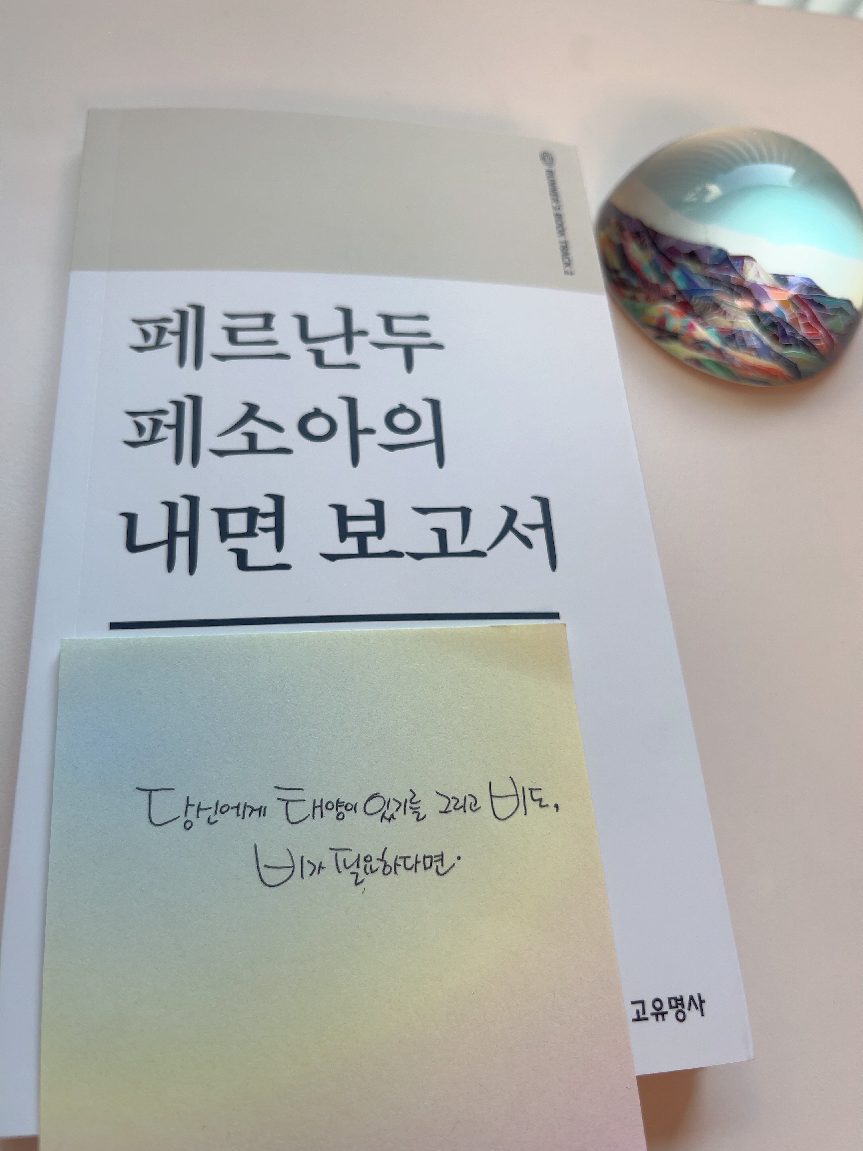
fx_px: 864
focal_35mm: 26
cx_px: 432
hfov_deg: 53.1
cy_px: 576
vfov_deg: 67.3
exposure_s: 1/120
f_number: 1.6
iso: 40
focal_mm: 5.1
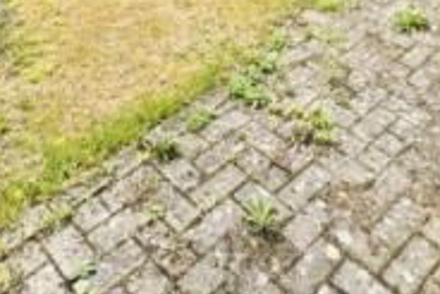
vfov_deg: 23.7
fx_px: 563
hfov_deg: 42.3
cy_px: -140
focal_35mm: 46
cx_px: 280
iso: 40
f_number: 2.2
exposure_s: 1/749
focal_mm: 2.22
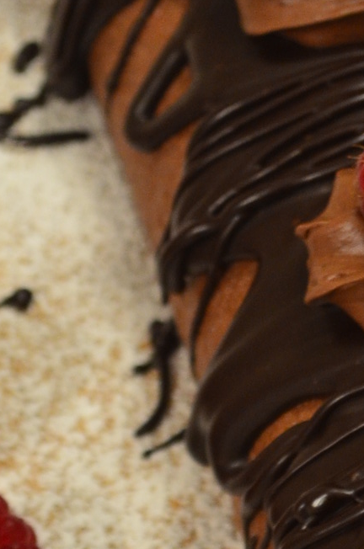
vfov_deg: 6.6
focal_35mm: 312
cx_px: 388
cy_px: 453
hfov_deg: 4.4
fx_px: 4750
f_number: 5.6
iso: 800
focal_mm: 55
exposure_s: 1/8
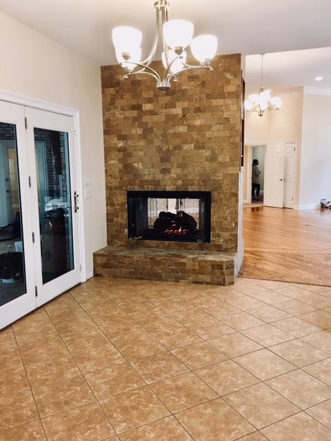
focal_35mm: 29
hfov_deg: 48.2
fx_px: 370
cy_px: 220
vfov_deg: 61.7
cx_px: 166
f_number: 2.2
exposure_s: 1/15
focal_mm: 4.15
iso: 50
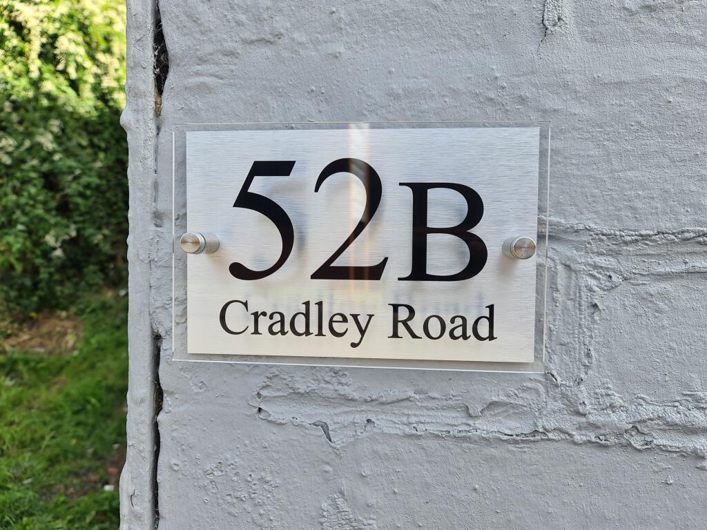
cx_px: 354
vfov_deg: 54.9
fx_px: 511
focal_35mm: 25
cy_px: 265
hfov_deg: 69.4
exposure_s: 1/269
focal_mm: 7
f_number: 1.8
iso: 50
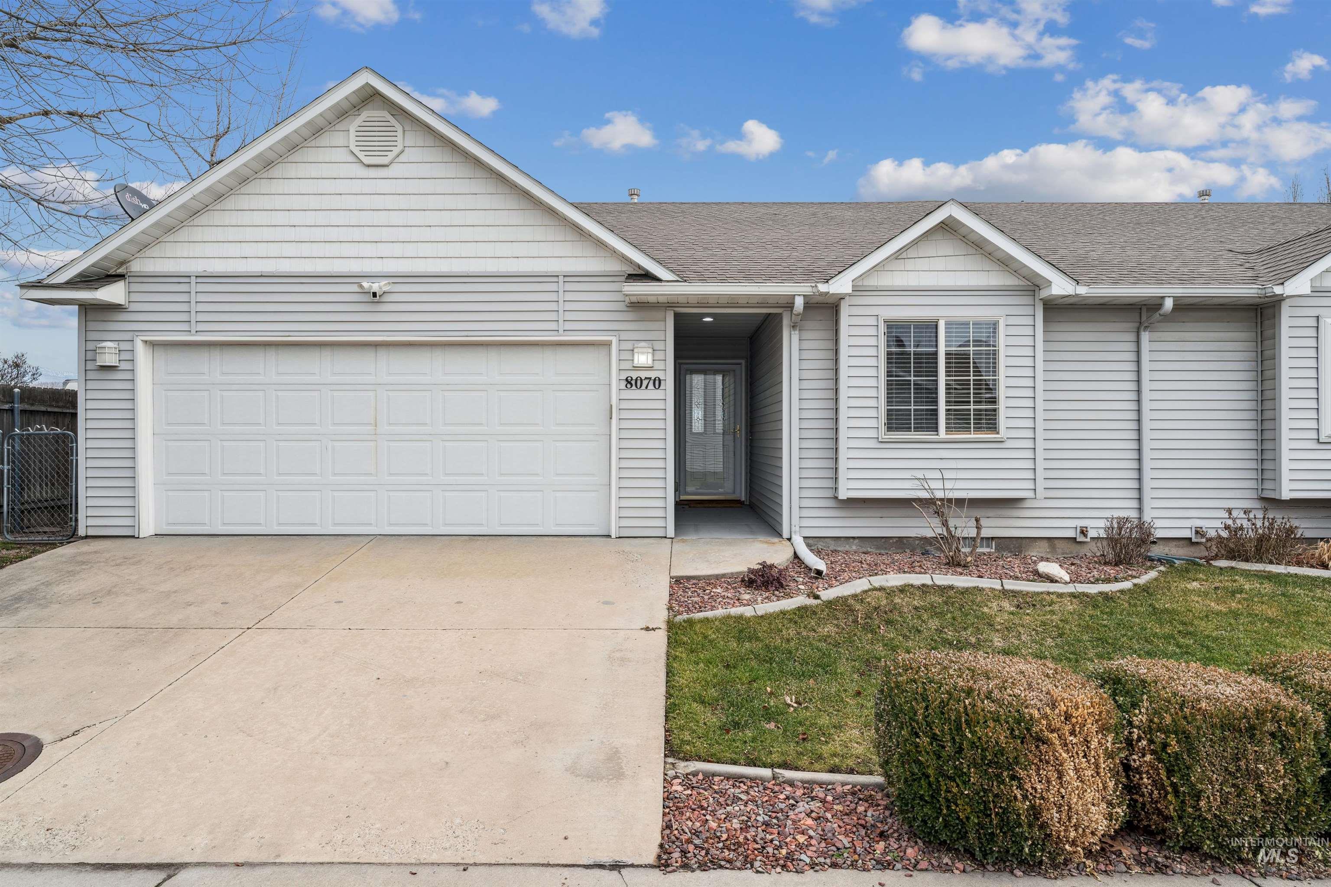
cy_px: 444
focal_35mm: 21
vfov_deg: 60.0
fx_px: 769
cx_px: 666
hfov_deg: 81.7
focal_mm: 20.8
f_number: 13
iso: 400
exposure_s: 1/200
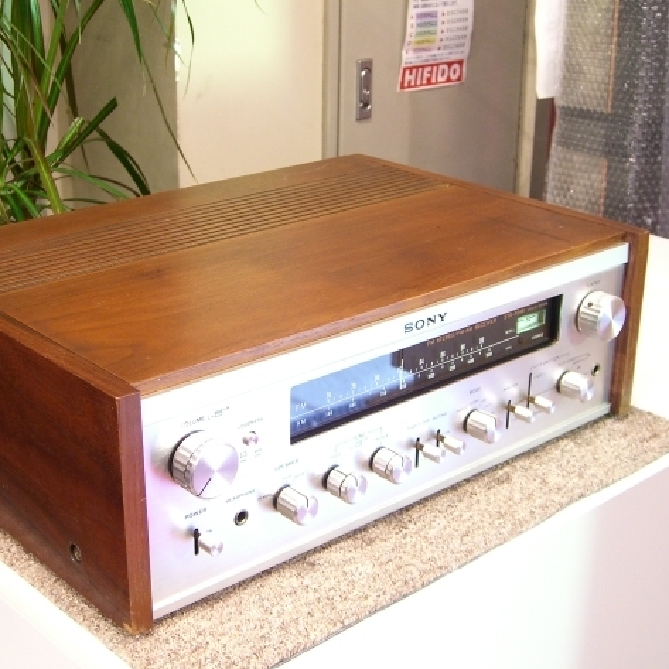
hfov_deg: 31.0
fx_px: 1203
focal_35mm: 55
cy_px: 334
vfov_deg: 31.1
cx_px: 276
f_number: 3.1
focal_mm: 9.5
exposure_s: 1/15
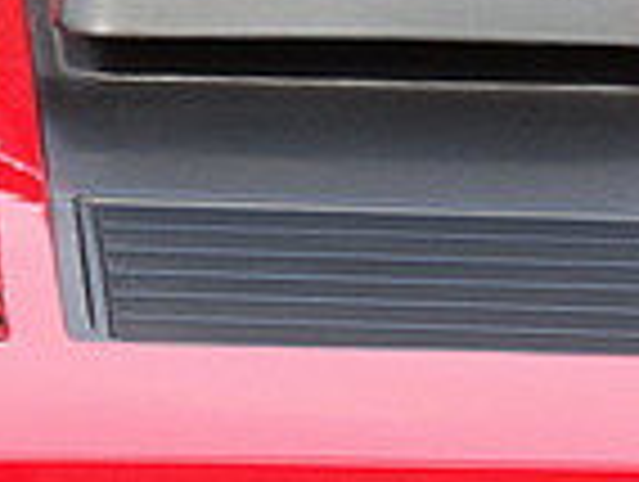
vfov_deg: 3.1
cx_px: -209
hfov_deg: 4.0
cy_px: -108
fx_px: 9024
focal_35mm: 488
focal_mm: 32.99
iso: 100
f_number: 8
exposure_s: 1/180
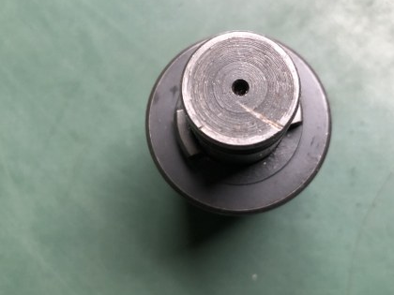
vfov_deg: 35.9
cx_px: 236
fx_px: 455
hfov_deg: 46.5
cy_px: 125
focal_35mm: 40
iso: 40
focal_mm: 3.99
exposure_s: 1/30
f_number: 1.8
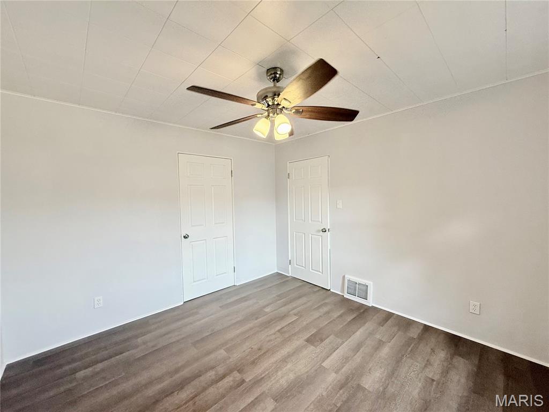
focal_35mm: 14
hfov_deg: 102.1
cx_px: 274
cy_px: 206
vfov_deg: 85.7
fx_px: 222
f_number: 2.2
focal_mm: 2.22
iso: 125
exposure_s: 1/120
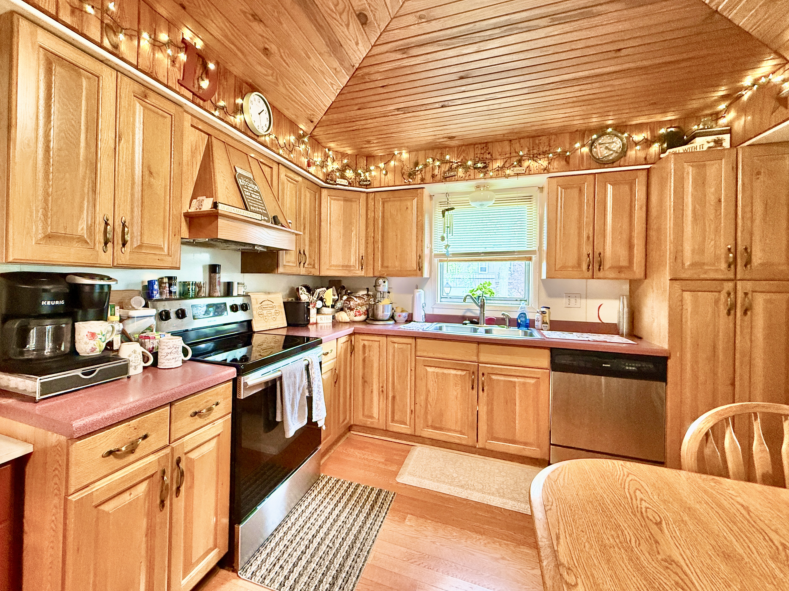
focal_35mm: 15
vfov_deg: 81.7
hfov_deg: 98.0
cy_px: 281
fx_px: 342
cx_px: 367
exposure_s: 1/60
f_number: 2.2
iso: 500
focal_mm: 2.22
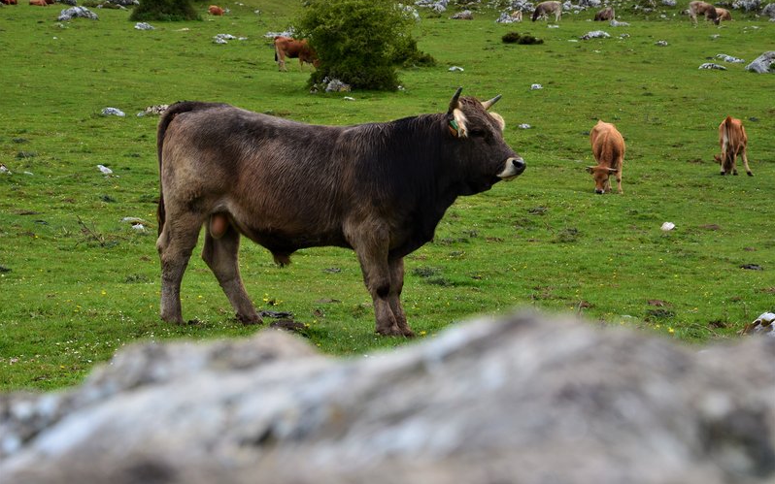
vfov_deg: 13.0
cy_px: 246
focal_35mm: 101
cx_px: 388
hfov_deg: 20.6
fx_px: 2134
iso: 400
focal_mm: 66
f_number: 11
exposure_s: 1/400
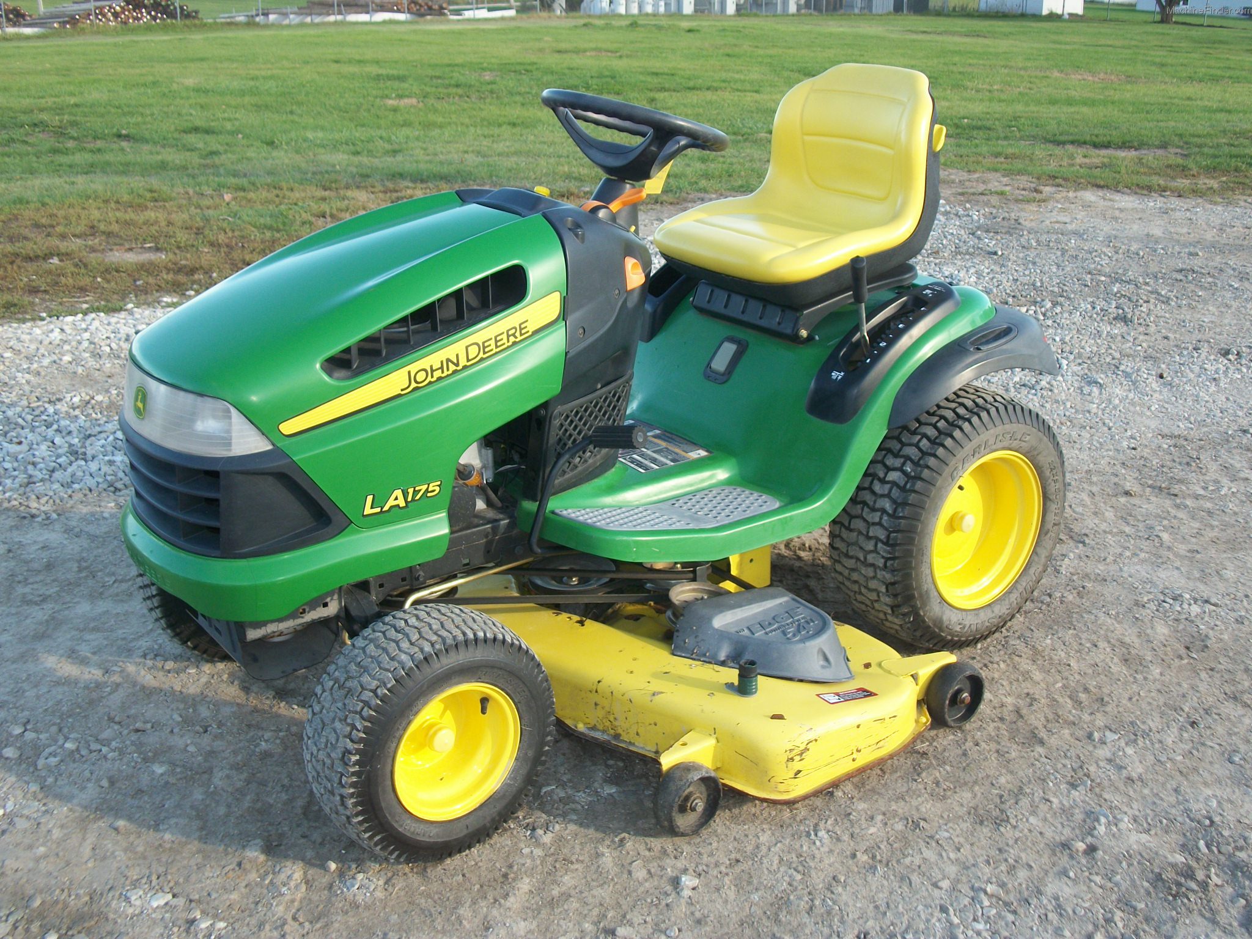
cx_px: 626
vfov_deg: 36.0
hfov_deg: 46.8
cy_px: 470
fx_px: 1447
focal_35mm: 40
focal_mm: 7.1
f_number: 3.2
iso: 80
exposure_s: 1/200
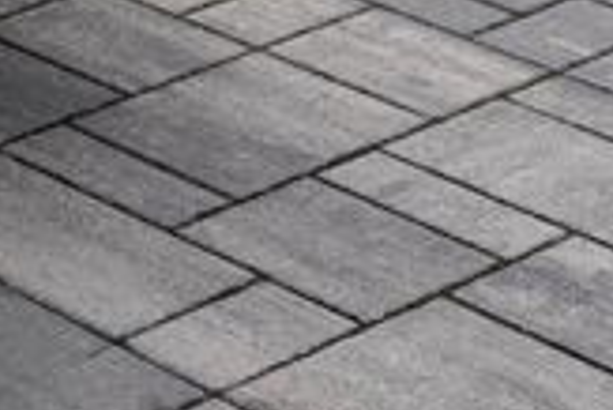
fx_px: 3102
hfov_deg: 9.6
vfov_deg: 6.8
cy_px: -811
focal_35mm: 182
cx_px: -1000
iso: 100
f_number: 6.3
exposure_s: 1/160
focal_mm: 29
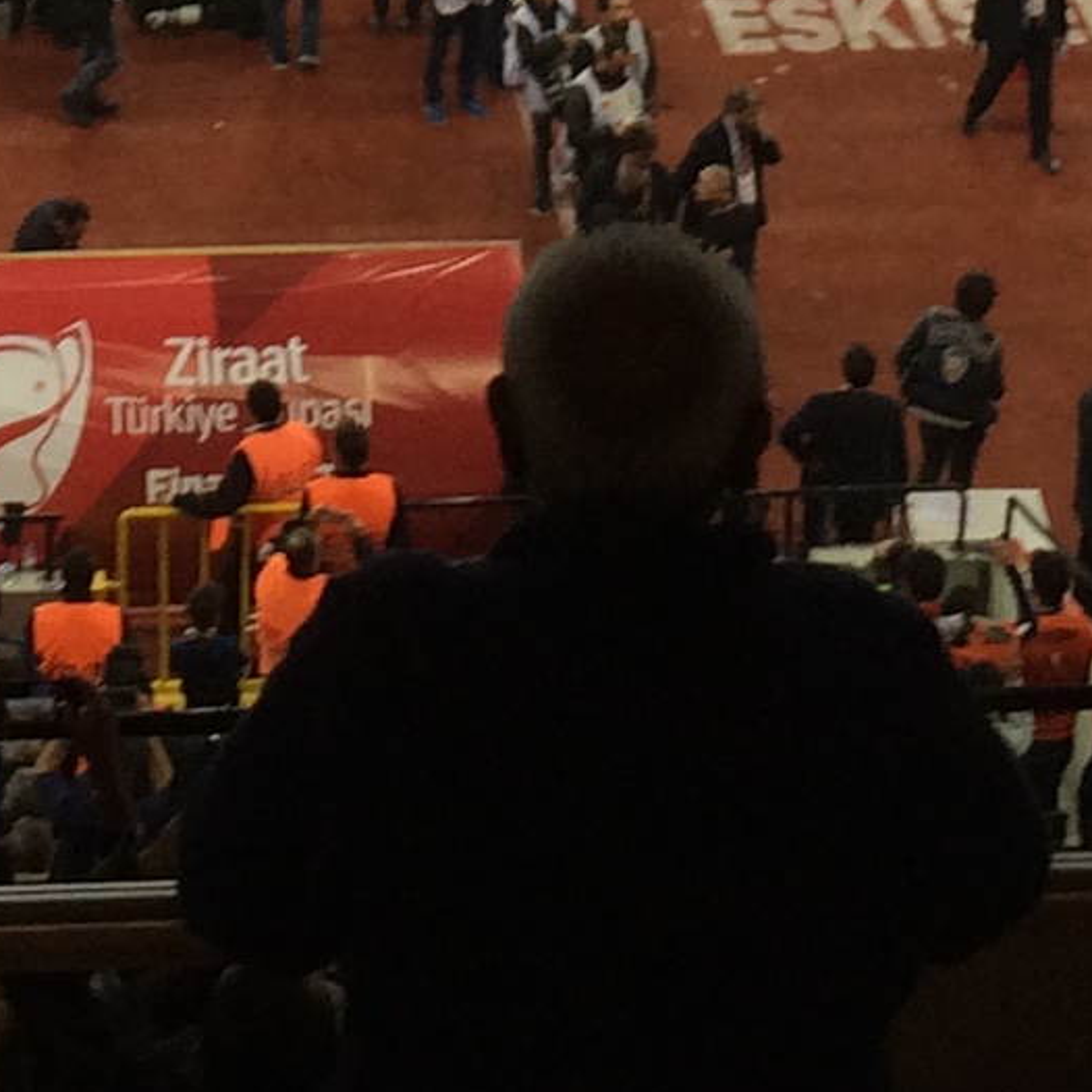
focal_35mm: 159
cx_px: 170
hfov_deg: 10.9
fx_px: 5675
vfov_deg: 10.0
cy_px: -1273
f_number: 2.2
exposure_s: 1/100
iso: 50
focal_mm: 4.15
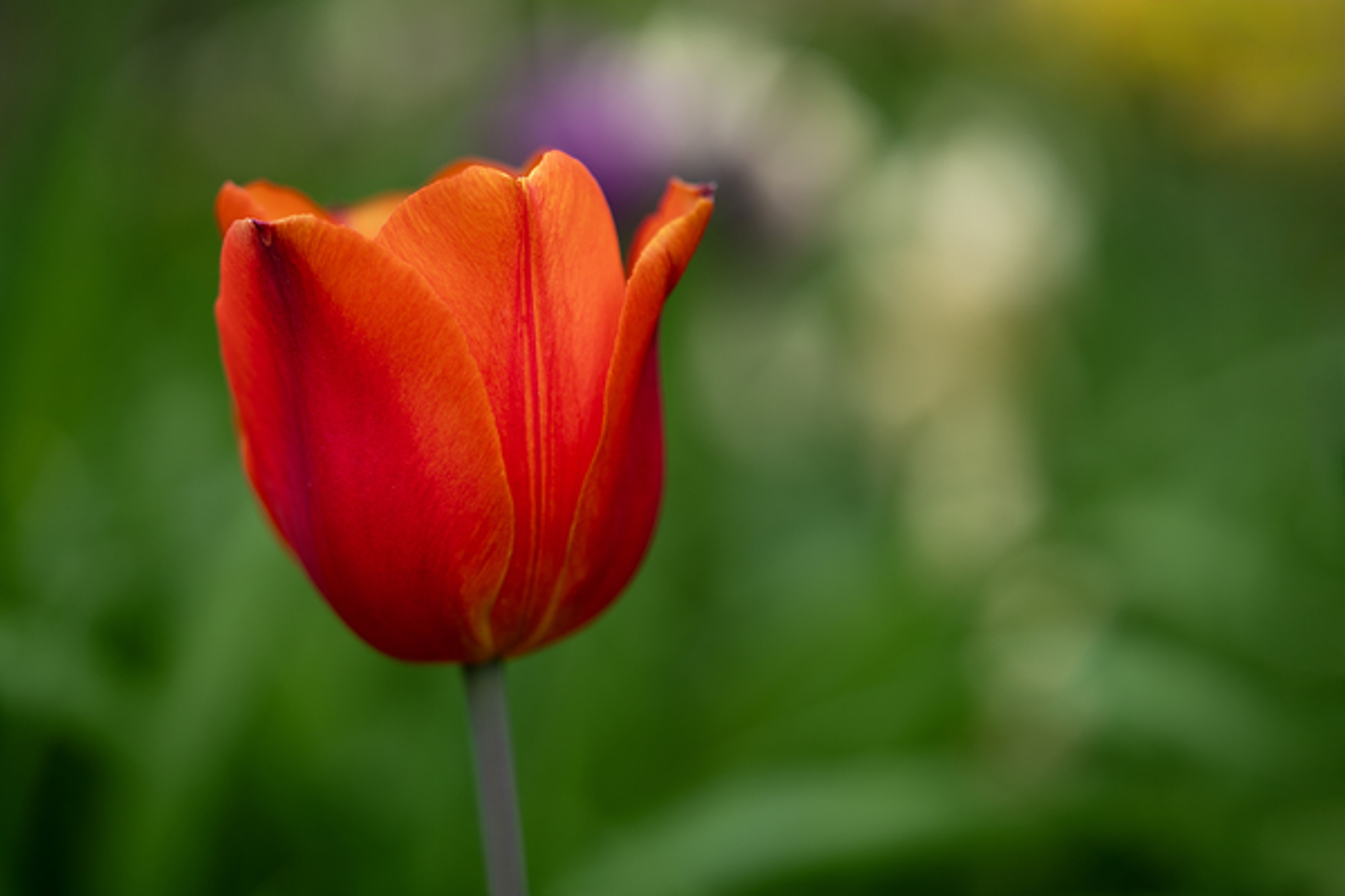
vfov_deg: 15.2
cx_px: 672
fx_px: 3362
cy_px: 448
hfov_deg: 22.6
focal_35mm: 90
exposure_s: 1/1000
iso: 200
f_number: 2.8
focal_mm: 90
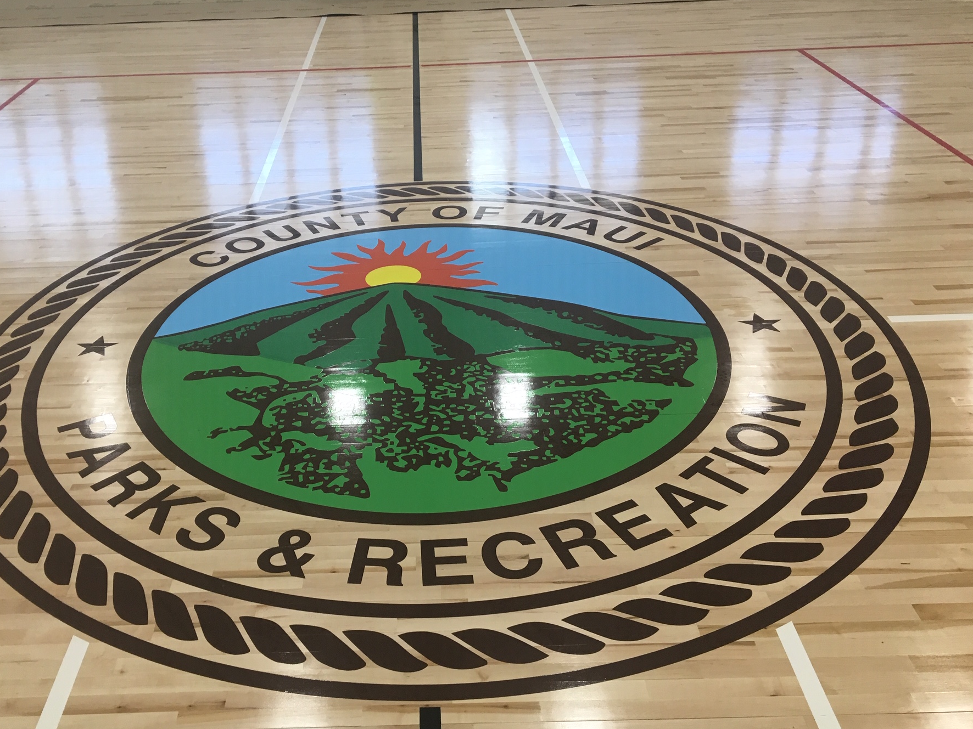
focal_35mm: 33
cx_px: 424
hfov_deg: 55.2
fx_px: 928
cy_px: 400
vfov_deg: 42.9
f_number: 2.2
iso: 32
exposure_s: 1/30
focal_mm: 4.15
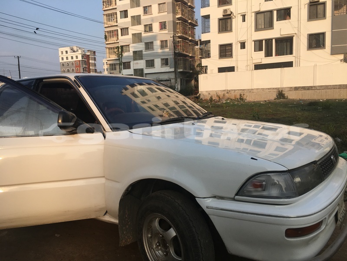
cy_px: 130
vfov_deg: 48.2
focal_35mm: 29
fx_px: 291
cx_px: 174
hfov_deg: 61.7
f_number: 2.2
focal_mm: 4.15
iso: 25
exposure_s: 1/927
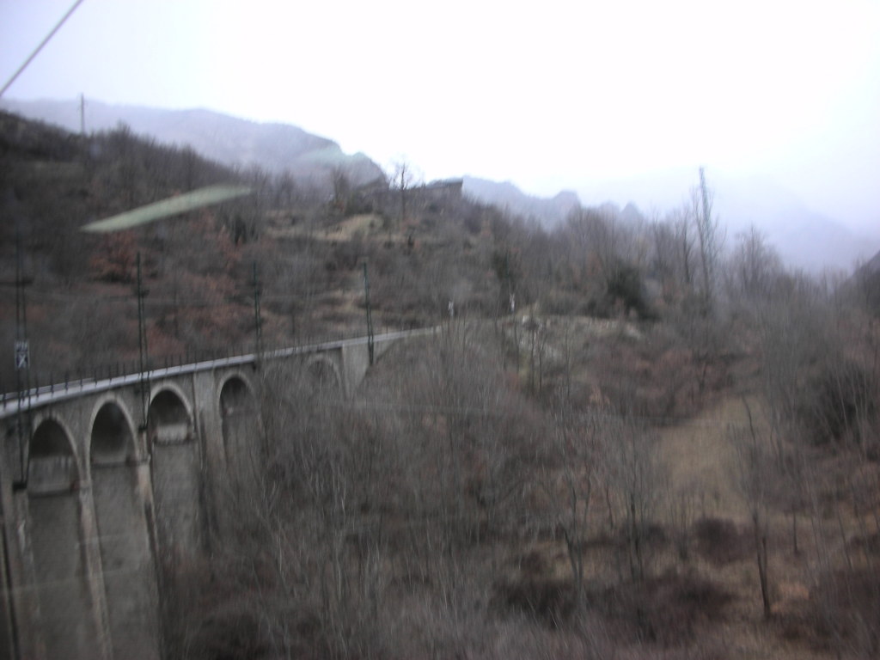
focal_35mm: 35
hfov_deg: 52.6
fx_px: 890
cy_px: 330
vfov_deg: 40.7
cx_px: 440
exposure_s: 1/26
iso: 50
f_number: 3
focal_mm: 5.8
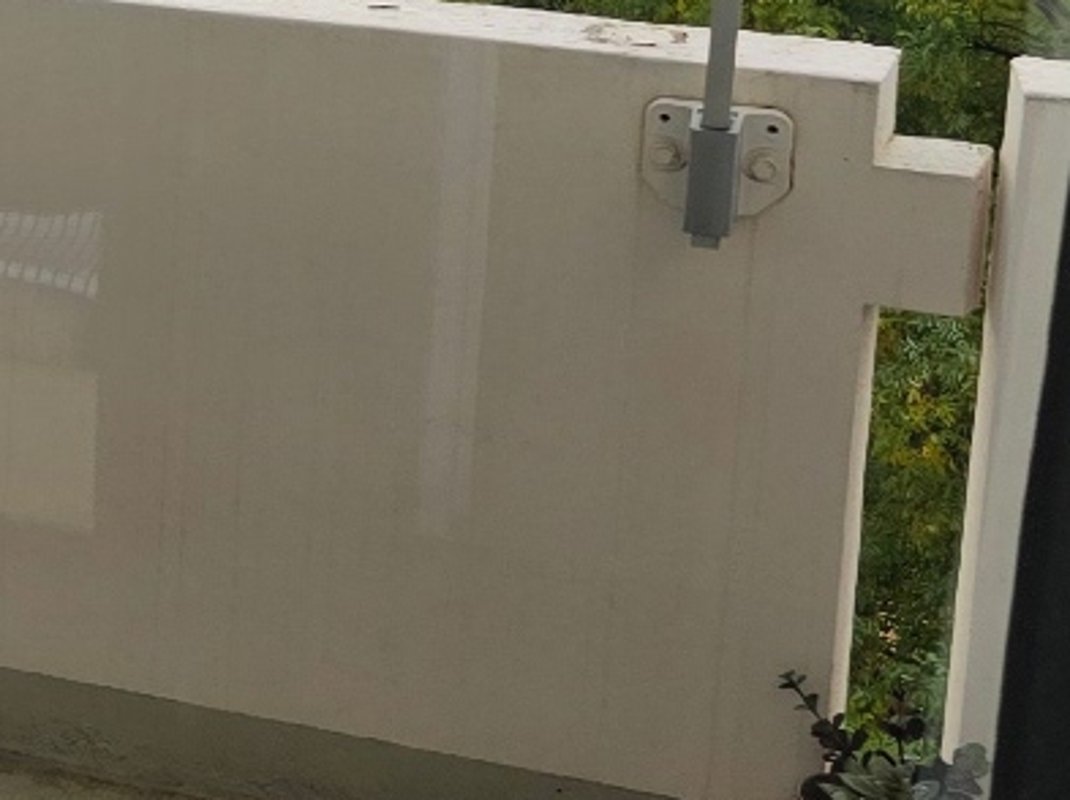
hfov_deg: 13.2
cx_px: -1320
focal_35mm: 120
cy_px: -275
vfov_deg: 11.9
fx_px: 3706
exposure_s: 1/699
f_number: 1.7
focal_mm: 6.3
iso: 12
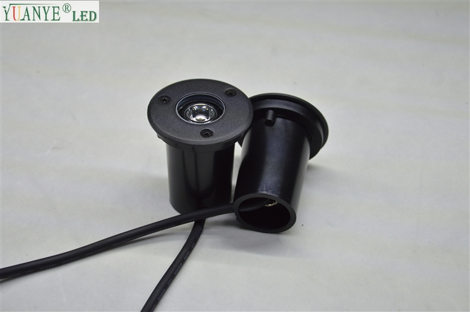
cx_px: 235
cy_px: 156
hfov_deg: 23.4
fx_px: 1134
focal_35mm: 87
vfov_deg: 15.7
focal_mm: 58
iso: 400
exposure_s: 1/60
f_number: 5
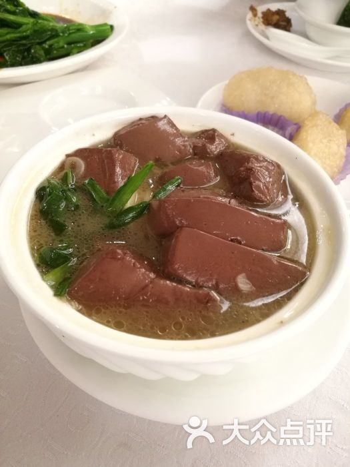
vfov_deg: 65.3
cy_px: 234
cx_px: 175
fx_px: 364
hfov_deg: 51.4
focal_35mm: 27
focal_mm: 4.5
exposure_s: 1/20
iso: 500
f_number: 13
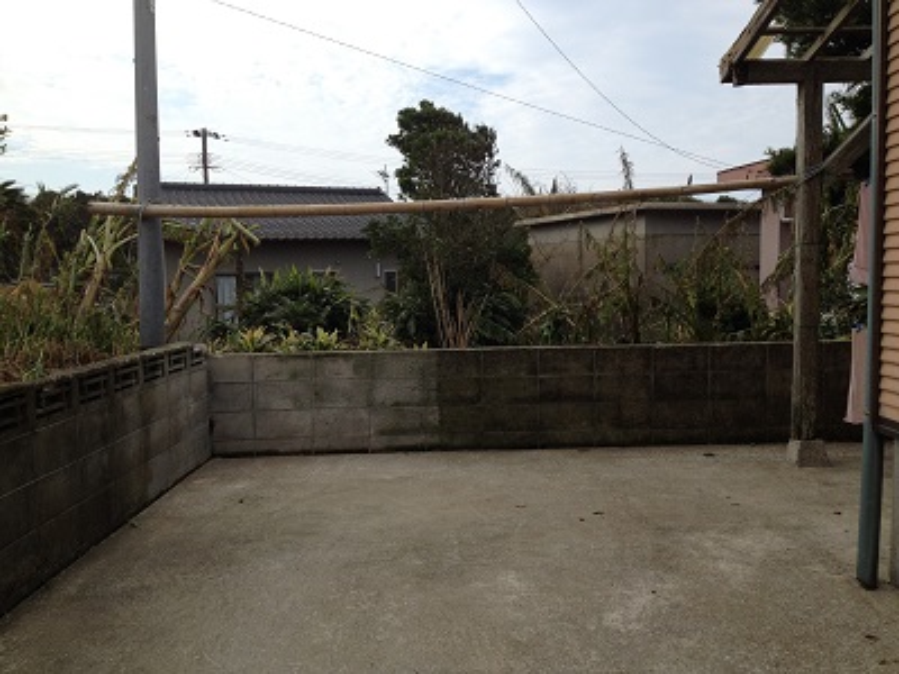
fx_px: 909
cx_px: 450
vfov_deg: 40.7
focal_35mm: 35
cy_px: 337
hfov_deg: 52.6
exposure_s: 1/1381
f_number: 2.4
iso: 50
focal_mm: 4.28
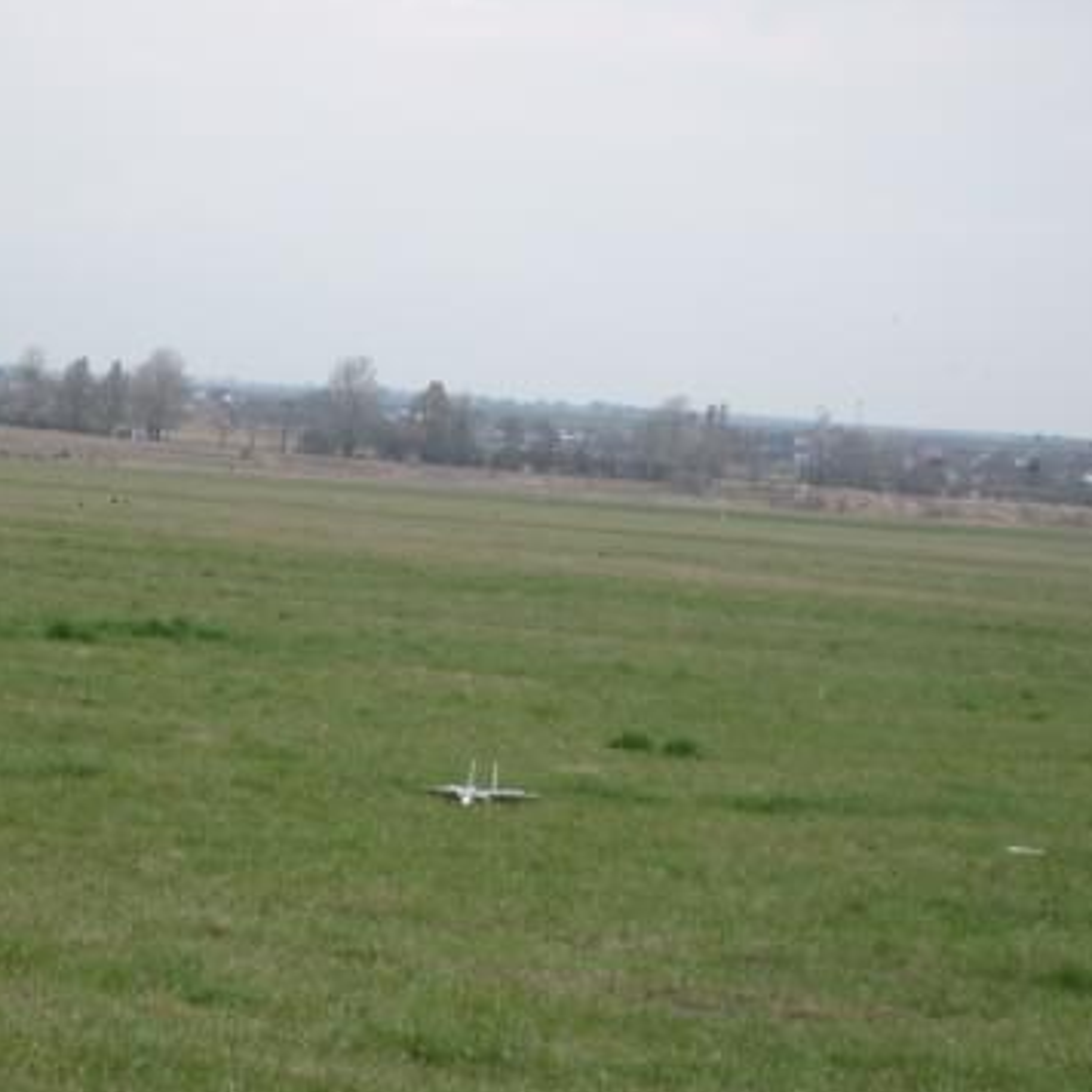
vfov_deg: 10.4
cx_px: 474
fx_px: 5996
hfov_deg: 10.4
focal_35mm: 168
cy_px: 722
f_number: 4.9
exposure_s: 1/180
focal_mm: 17.4
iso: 80
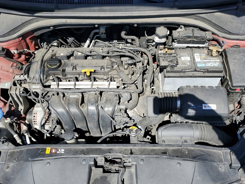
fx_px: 241
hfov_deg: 54.0
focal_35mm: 34
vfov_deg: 41.8
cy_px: 99
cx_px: 123
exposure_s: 1/2000
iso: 50
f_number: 1.5
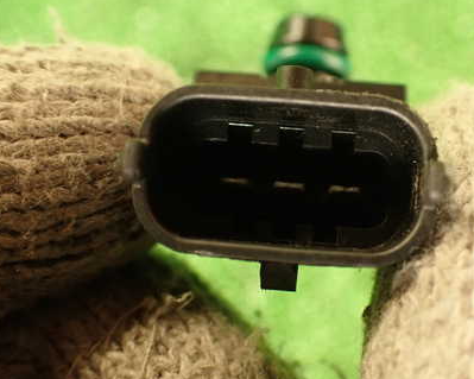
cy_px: 185
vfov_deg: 32.1
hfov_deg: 39.3
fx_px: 659
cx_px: 291
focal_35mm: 47
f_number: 2.4
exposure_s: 1/30
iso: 320
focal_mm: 5.79
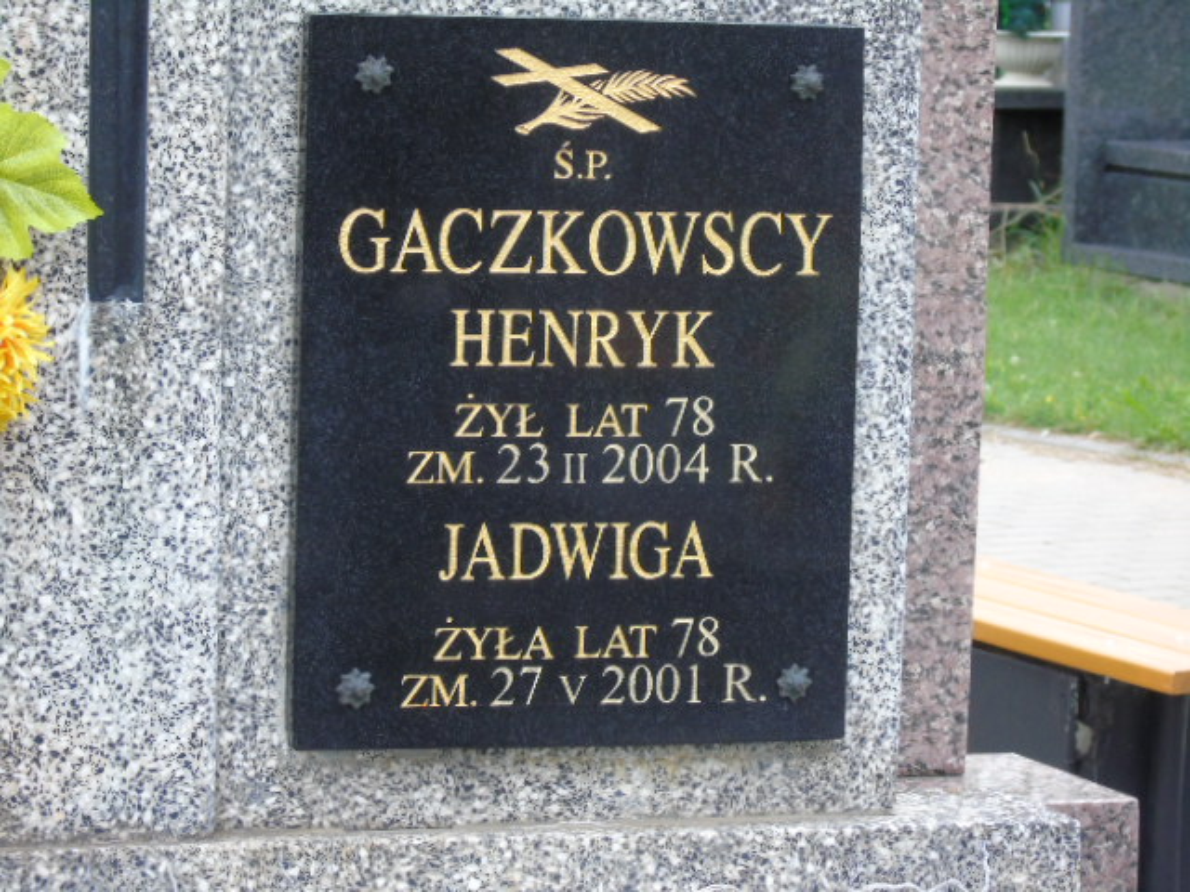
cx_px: 595
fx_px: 4882
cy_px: 446
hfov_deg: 13.9
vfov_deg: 10.4
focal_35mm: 142
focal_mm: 25
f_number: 4.7
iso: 320
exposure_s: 1/125
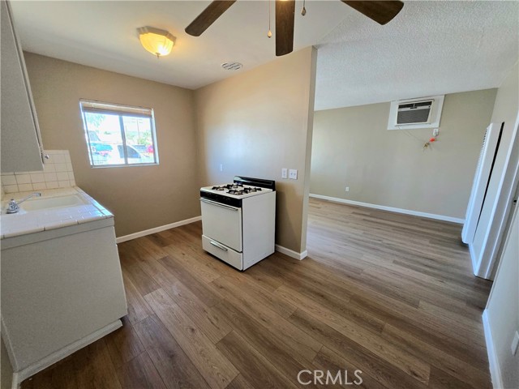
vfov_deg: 89.9
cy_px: 194
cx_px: 260
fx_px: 195
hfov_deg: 106.2
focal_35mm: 13
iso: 100
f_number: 2.2
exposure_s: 1/60.2
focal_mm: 1.7
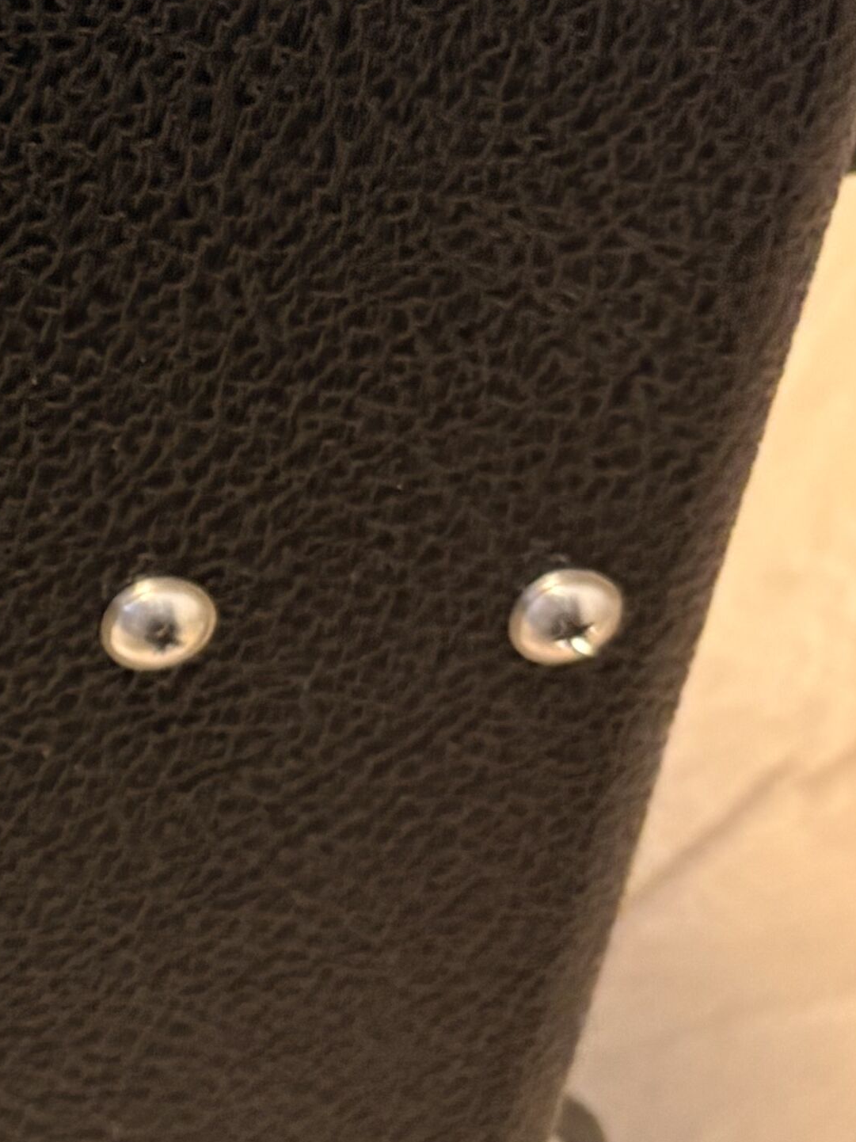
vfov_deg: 18.9
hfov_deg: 13.1
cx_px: -630
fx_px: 3397
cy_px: 223
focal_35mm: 103
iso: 400
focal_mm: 5.96
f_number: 1.6
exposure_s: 1/60
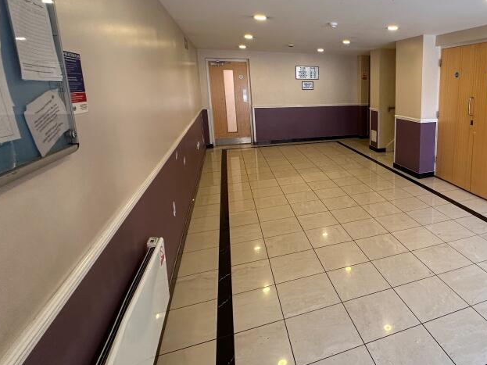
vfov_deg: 58.3
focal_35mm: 23
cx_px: 370
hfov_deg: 68.7
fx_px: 324
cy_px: 142
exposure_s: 1/50
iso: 160
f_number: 2.2
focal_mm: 2.22
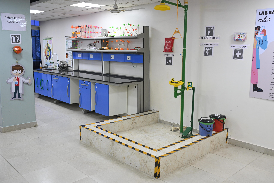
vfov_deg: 37.9
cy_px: 92
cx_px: 137
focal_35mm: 35
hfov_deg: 54.4
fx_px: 266
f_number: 4.5
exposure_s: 1/100
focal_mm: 35
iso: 1000
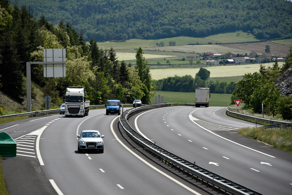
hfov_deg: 10.8
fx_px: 1542
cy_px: 98
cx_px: 146
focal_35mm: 190
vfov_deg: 7.2
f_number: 6.3
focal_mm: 190
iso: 100
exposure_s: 1/320
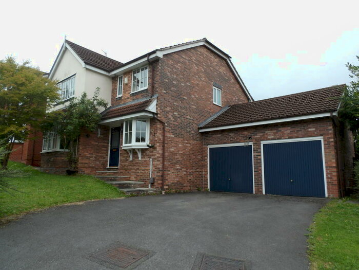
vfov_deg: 56.8
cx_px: 180
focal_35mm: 24
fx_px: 249
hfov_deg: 71.6
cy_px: 135
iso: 100
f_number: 4.1
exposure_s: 1/146
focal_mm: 4.3
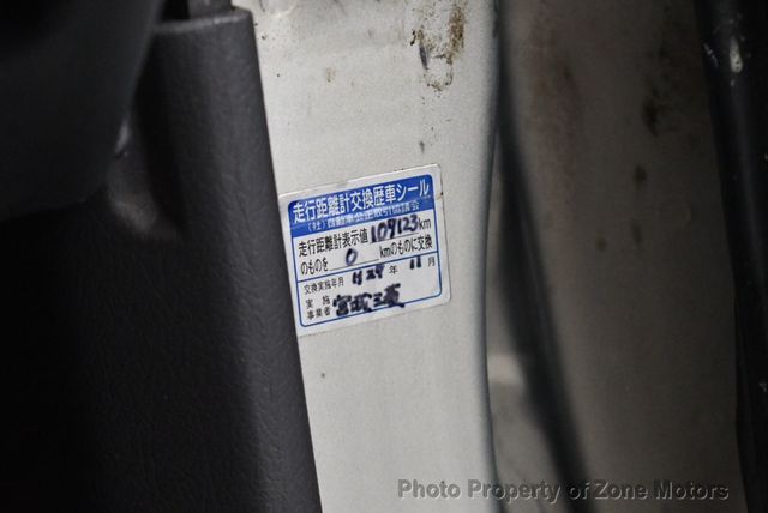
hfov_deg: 18.6
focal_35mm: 110
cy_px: 256
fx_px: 2349
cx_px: 384
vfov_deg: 12.5
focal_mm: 55
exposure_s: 1/60
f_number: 5.6
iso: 6400
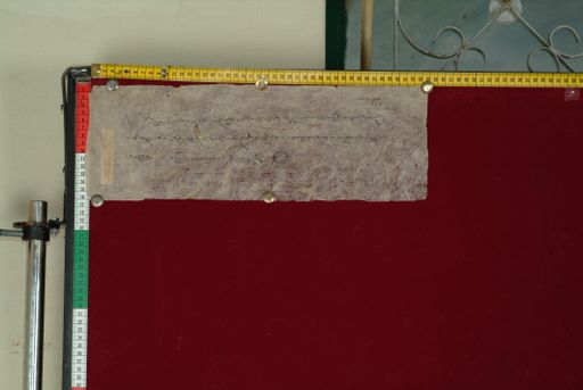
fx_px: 1435
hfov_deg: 23.0
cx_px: 292
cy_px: 195
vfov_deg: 15.5
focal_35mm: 88
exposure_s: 1/20
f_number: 13
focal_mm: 59
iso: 160
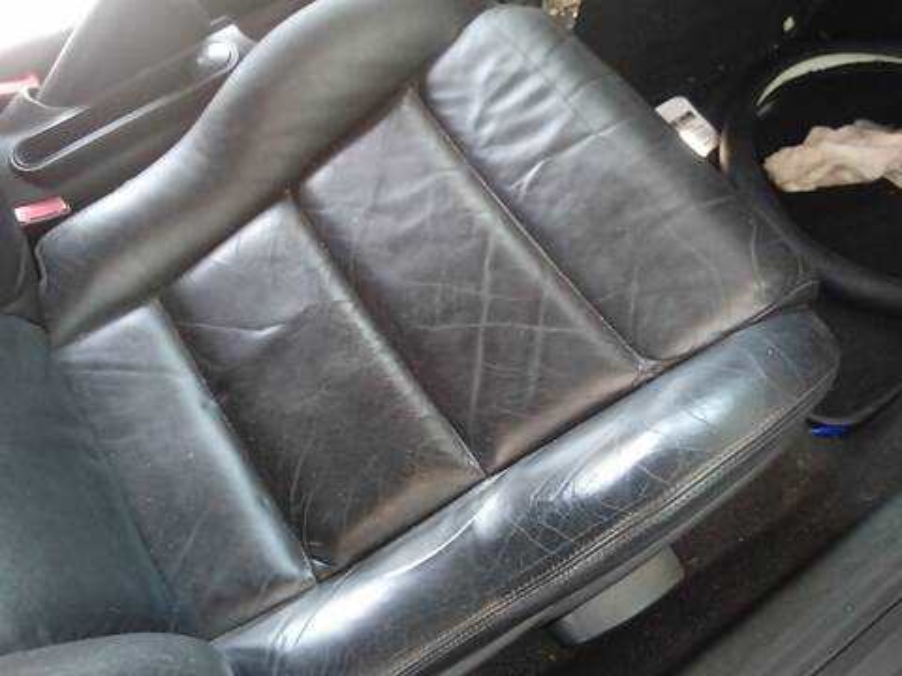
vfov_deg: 54.9
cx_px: 451
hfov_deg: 69.4
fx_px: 651
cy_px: 338
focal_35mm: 25
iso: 220
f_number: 2
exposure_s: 1/33.3
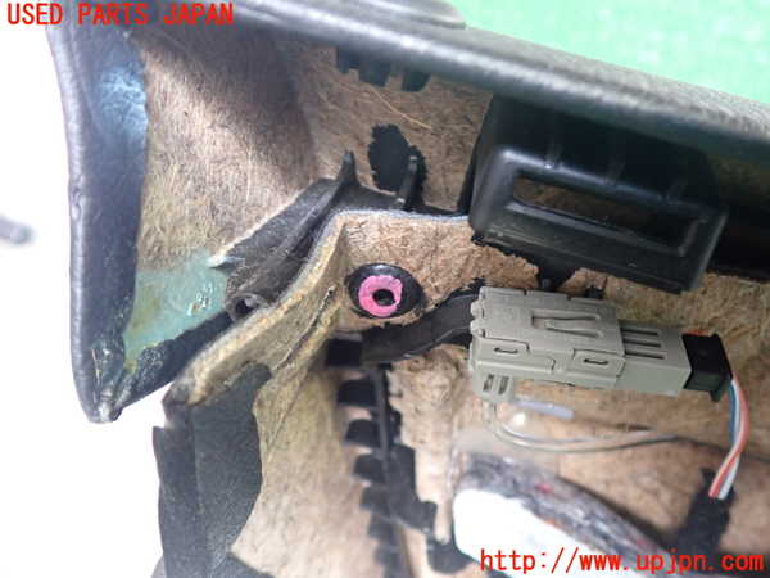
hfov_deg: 60.0
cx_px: 385
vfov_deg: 46.8
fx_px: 667
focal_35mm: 30
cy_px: 289
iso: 640
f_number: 2.3
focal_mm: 5.4
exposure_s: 1/30
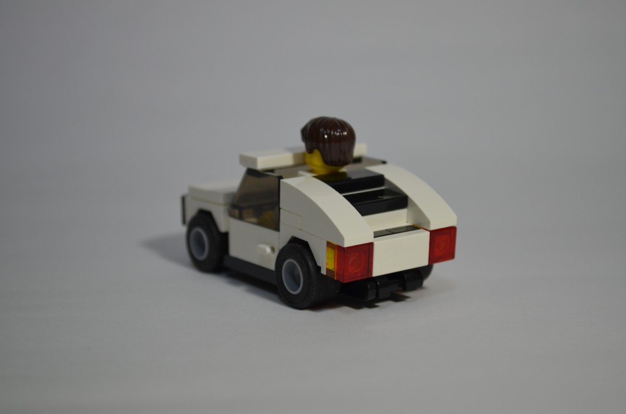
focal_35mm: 72
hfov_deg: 28.1
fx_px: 1249
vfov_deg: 18.8
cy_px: 207
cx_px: 313
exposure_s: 1/60
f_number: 5.6
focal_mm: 48
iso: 400
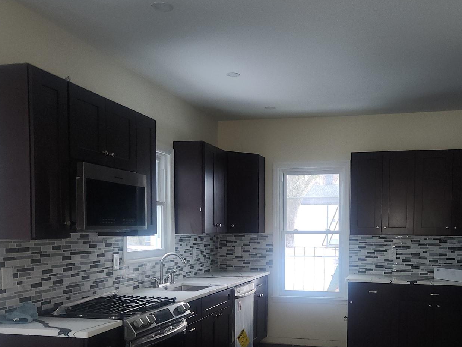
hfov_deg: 48.5
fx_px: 507
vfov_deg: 37.1
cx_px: 287
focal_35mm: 38
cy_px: 247
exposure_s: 1/15
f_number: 1.8
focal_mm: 5.4
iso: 125
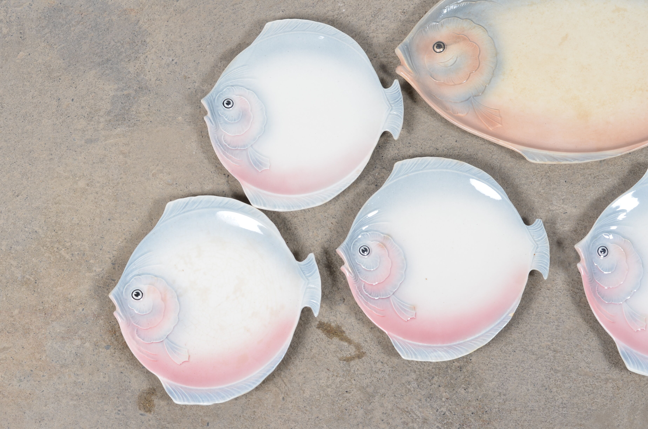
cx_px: 324
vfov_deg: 18.1
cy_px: 214
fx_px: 1347
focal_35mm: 75
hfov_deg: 27.0
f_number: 10
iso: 100
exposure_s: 1/125
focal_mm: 50
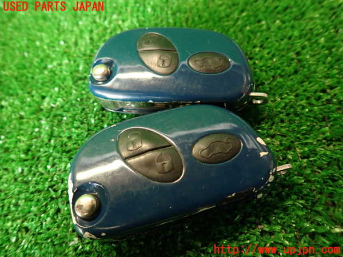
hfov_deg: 69.4
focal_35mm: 25
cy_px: 128
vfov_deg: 54.9
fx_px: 248
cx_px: 172
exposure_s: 1/30
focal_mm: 4.5
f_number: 2
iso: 250
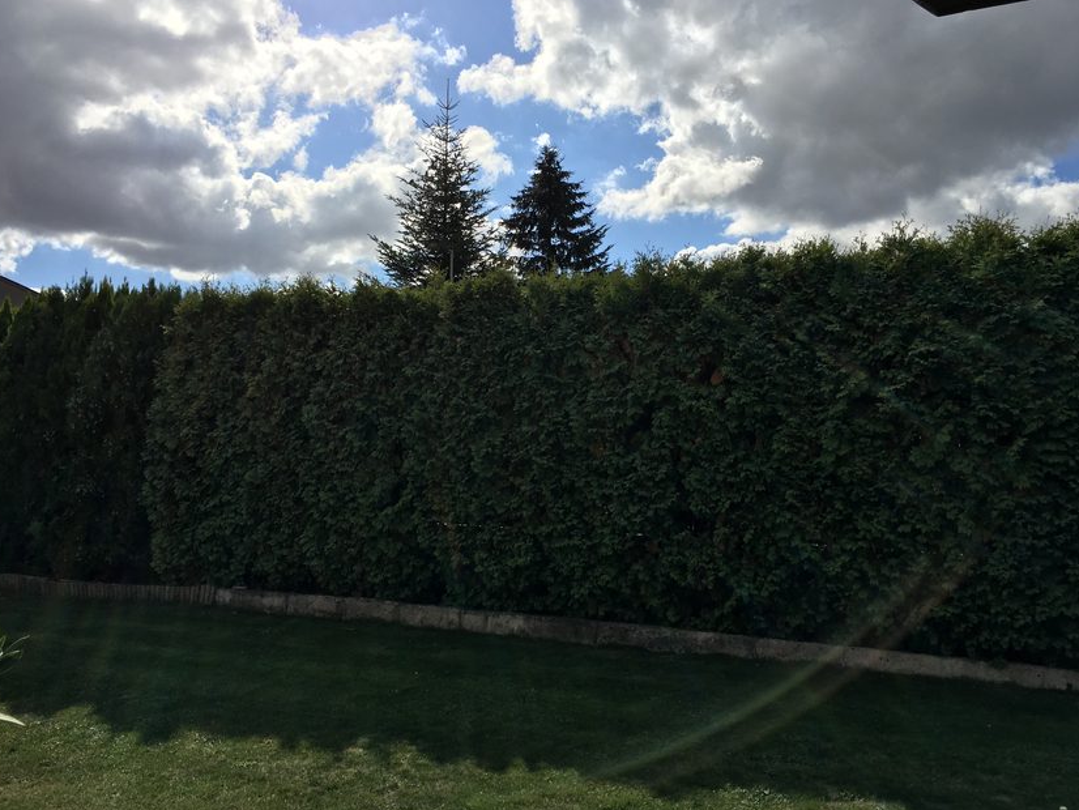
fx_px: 935
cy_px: 398
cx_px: 538
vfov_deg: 46.8
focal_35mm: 30
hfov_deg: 59.9
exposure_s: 1/2959
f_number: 2.2
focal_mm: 4.15
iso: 25
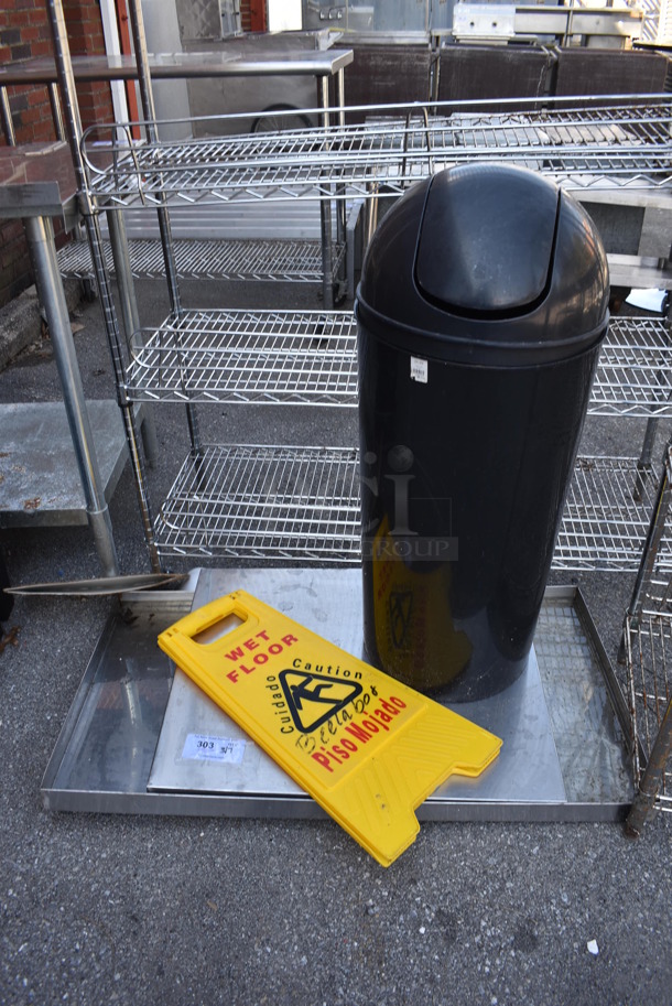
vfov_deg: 67.3
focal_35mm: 27
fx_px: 755
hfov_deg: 48.0
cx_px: 336
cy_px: 503
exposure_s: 1/125
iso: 200
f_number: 5.6
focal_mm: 18
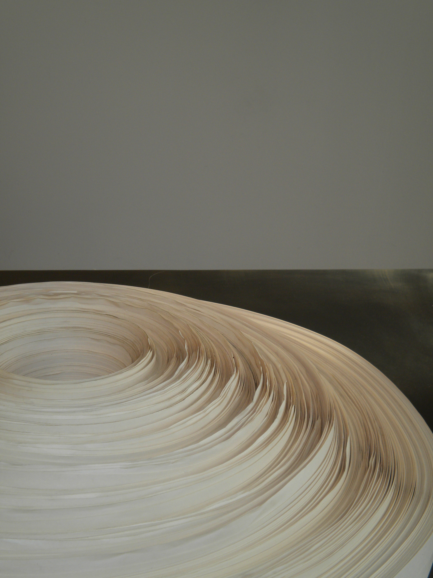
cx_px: 216
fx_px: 1134
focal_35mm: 68
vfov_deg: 28.6
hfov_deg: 21.6
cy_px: 289
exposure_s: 1/60
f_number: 4.6
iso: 100
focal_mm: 12.3
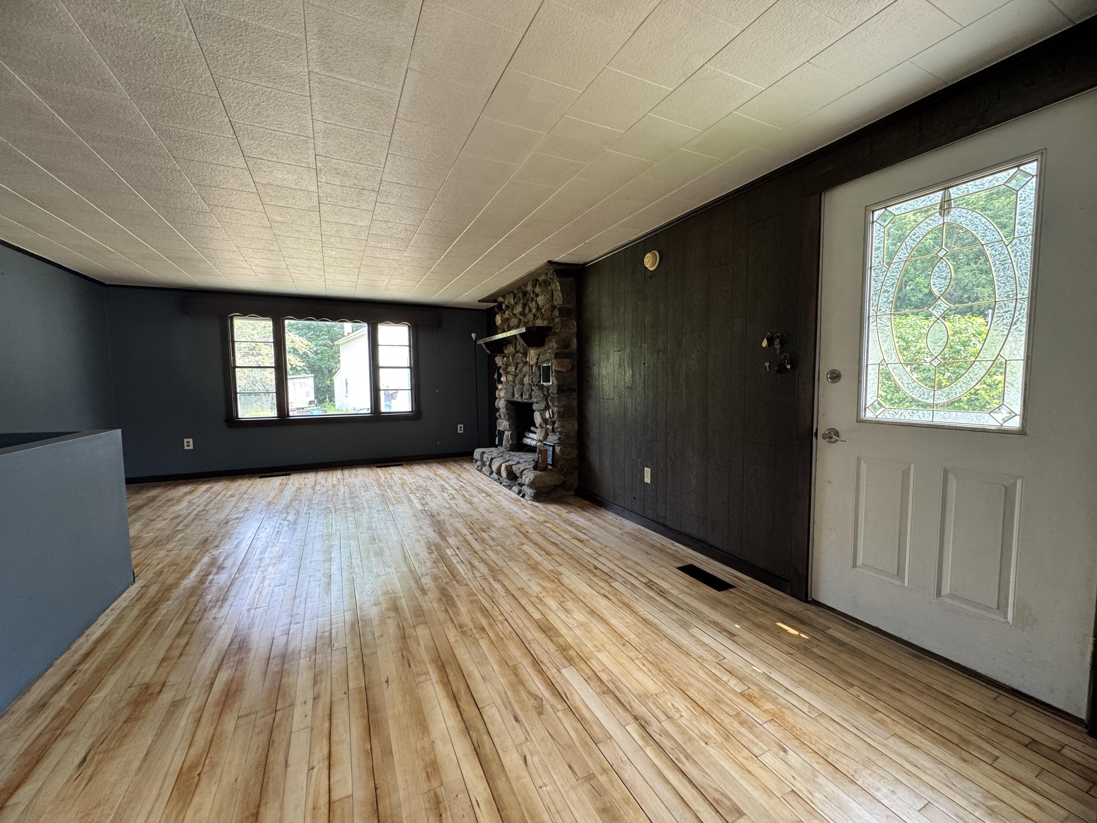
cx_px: 548
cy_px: 412
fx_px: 444
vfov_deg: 85.7
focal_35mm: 14
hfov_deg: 102.1
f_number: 2.2
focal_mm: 2.22
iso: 200
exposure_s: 1/99
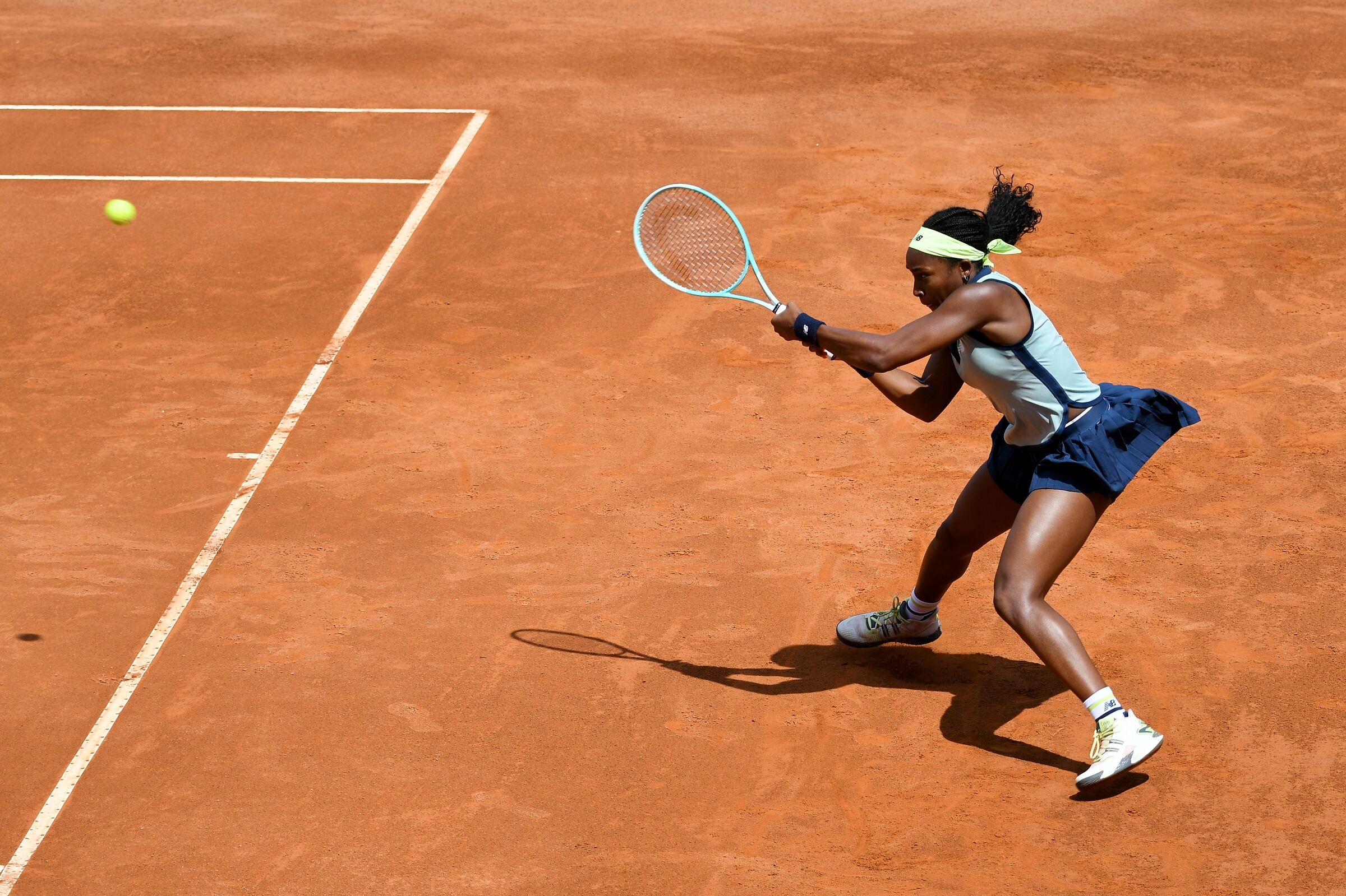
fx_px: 4822
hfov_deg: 15.9
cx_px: 673
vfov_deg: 10.6
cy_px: 448
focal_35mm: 129
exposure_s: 1/1000
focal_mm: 86
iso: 100
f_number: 4
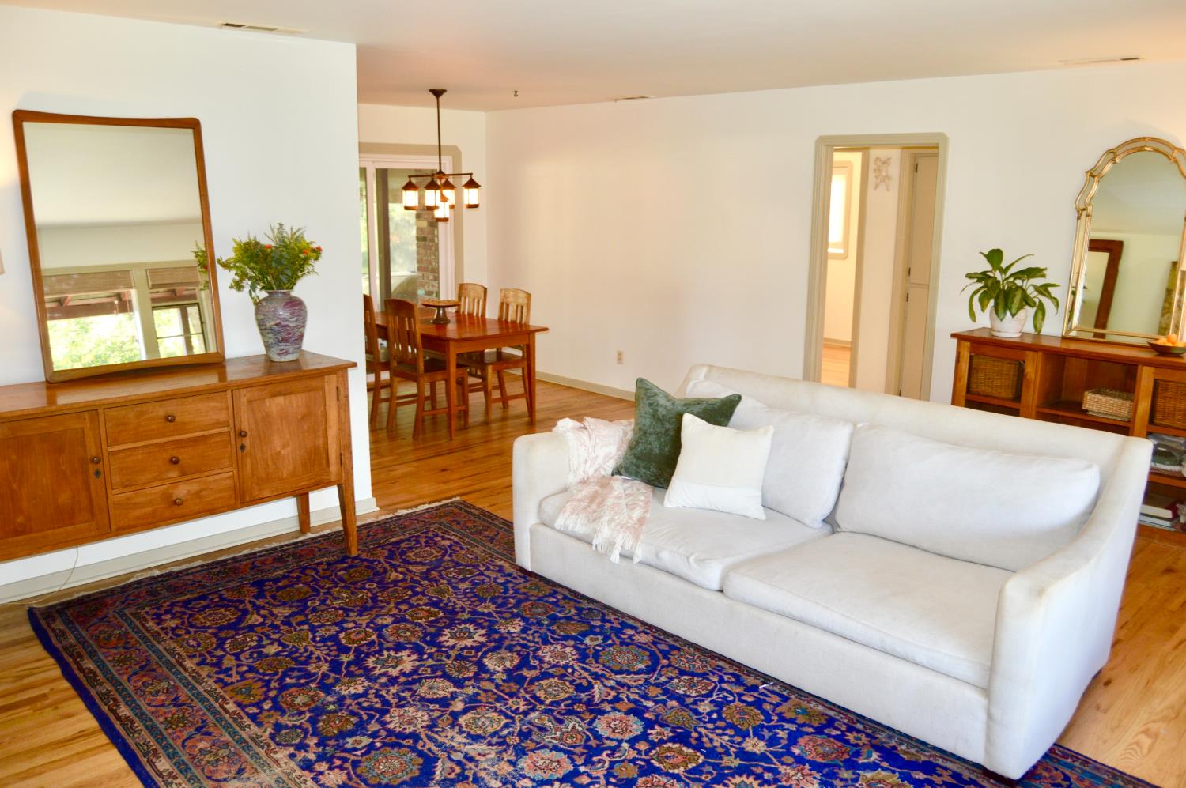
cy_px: 394
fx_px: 889
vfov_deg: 47.8
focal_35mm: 27
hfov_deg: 67.4
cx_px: 593
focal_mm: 18
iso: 400
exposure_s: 1/60
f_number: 4
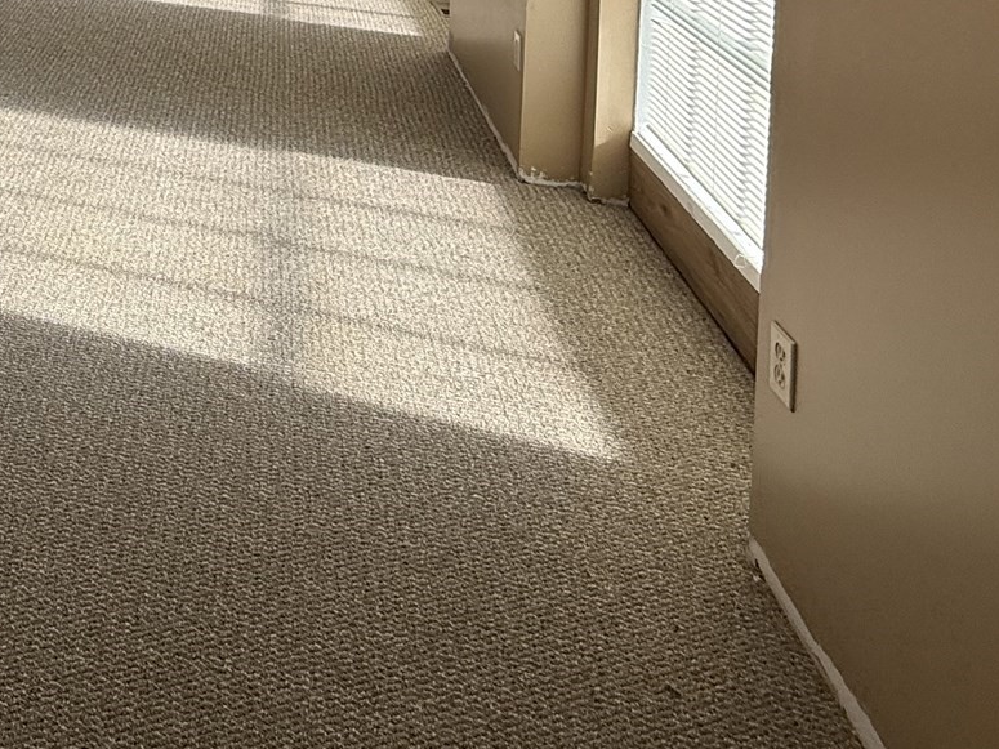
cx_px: 3
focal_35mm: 37
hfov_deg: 43.2
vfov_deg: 30.2
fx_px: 1068
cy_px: -237
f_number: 2.2
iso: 50
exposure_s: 1/303
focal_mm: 2.22
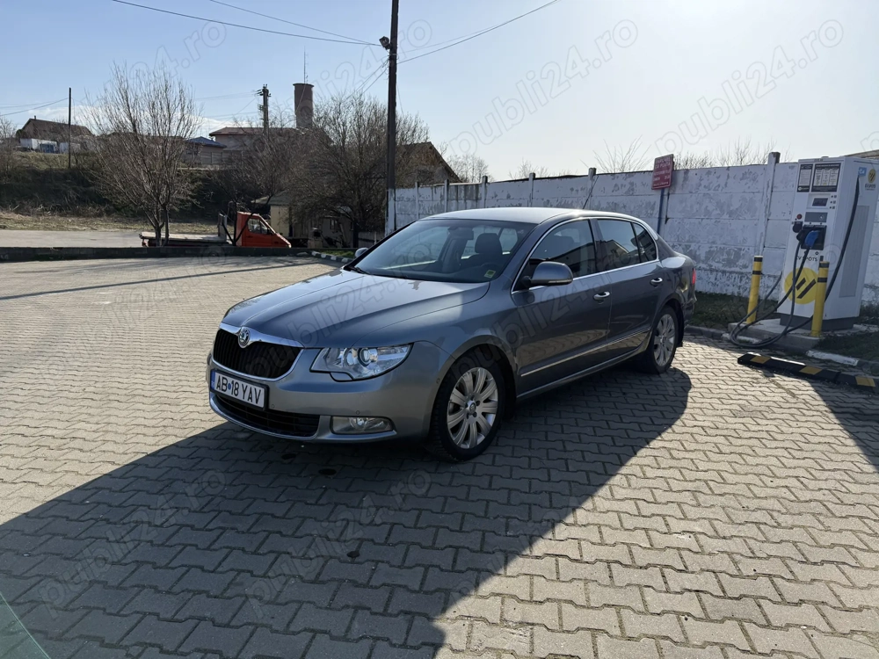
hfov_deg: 71.6
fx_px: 609
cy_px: 330
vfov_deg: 56.8
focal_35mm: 24
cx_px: 440
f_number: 1.78
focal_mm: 6.76
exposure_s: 1/6173
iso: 100
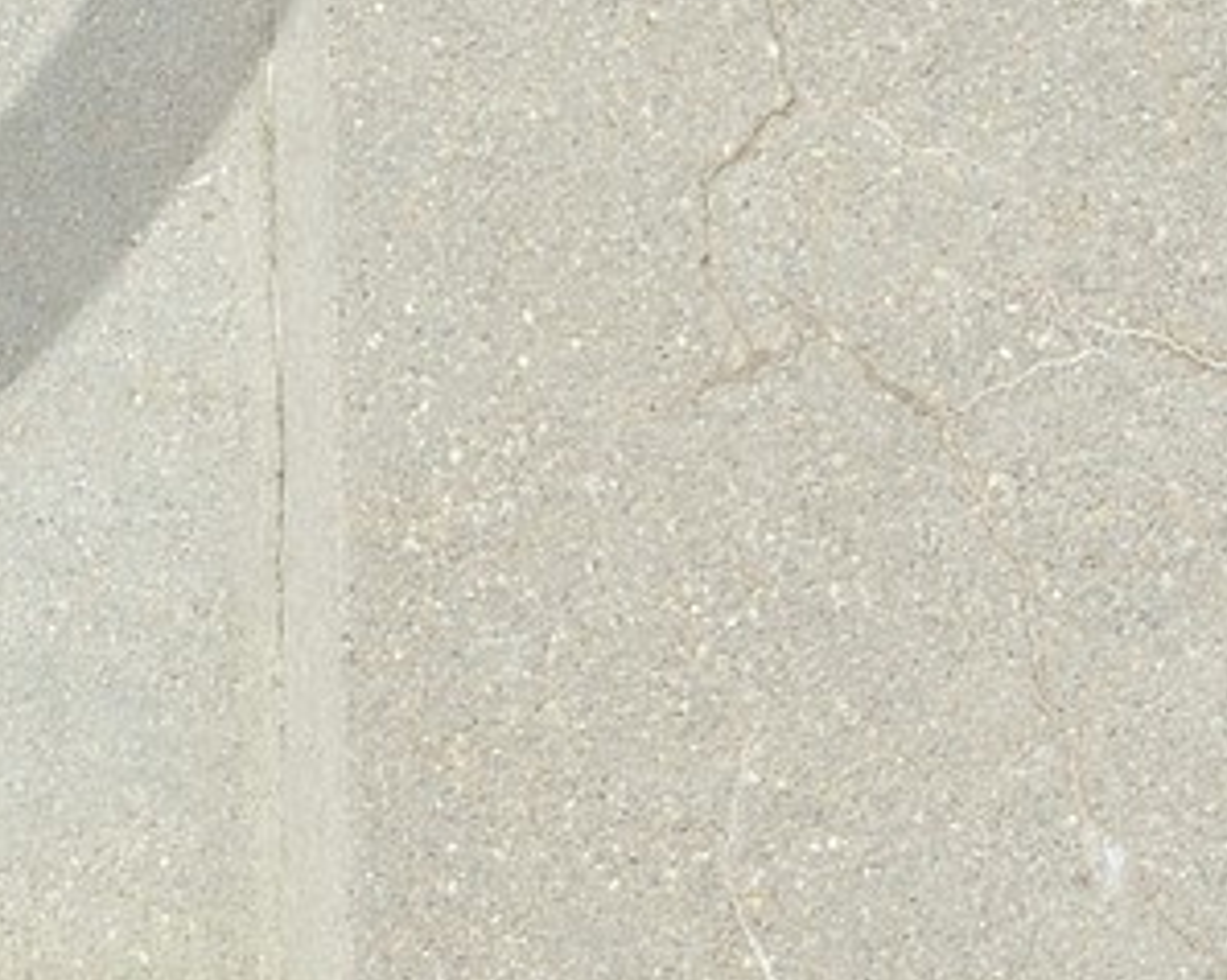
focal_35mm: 353
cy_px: -807
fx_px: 12811
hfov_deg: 5.4
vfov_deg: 4.3
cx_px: -1227
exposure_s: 1/125
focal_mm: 70
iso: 200
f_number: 13
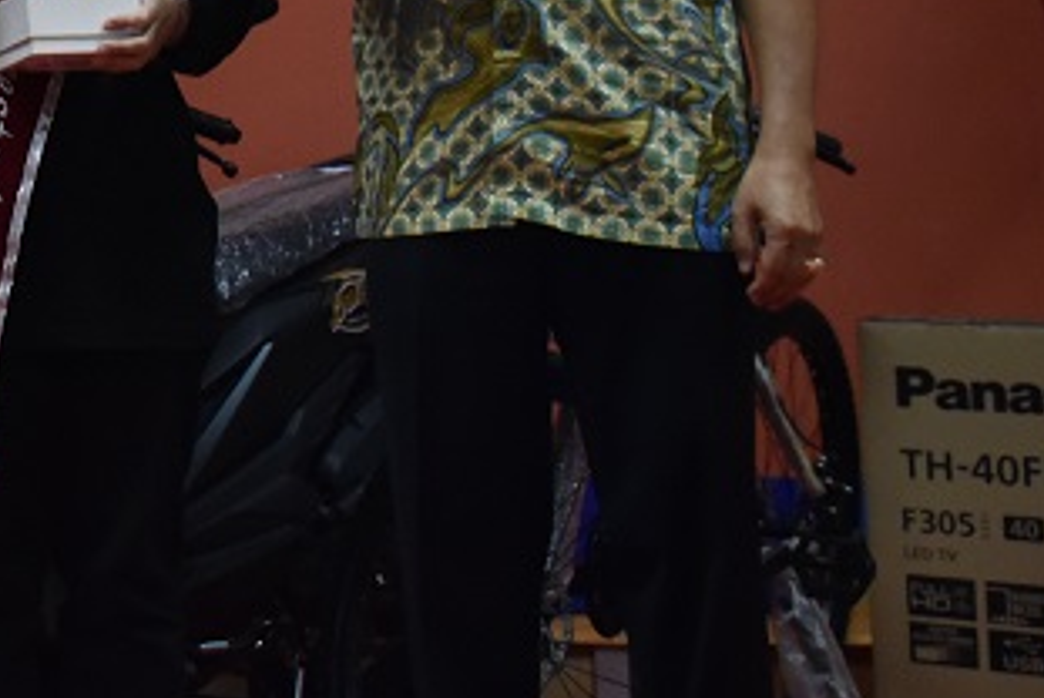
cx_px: -567
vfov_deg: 11.1
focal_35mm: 122
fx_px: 3541
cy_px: -106
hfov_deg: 15.4
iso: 3200
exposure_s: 1/80
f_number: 5.6
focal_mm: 38
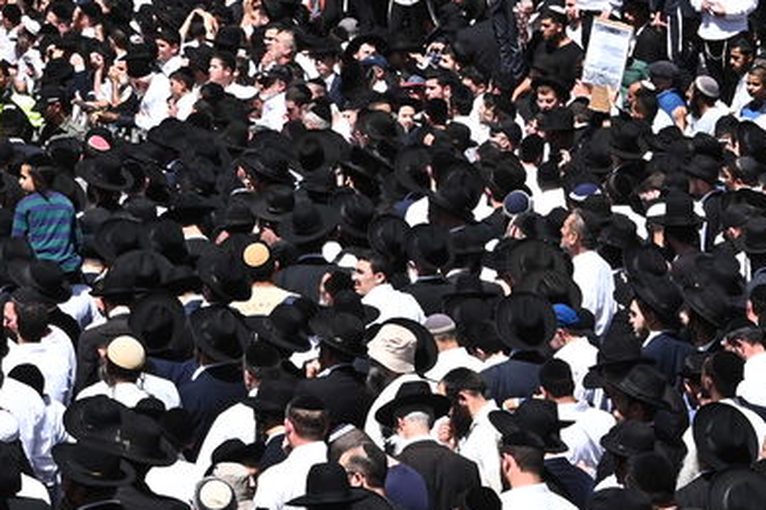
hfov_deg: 9.9
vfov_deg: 6.6
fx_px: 4425
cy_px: 369
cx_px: 568
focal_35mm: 208
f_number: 18
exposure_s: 1/160
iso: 320
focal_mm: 58
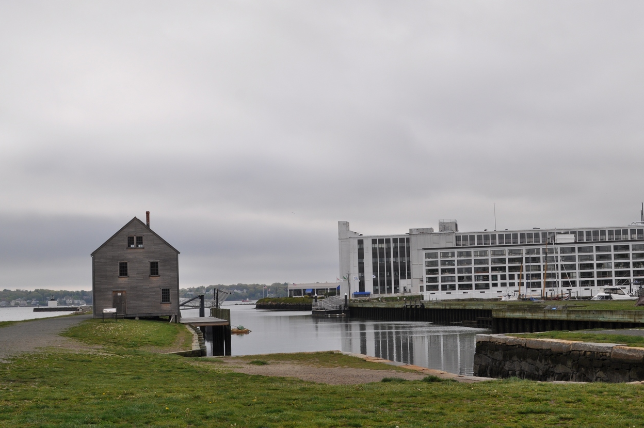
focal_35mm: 50
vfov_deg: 26.9
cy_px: 245
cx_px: 375
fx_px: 893
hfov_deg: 39.5
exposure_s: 1/320
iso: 200
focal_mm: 26
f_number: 9
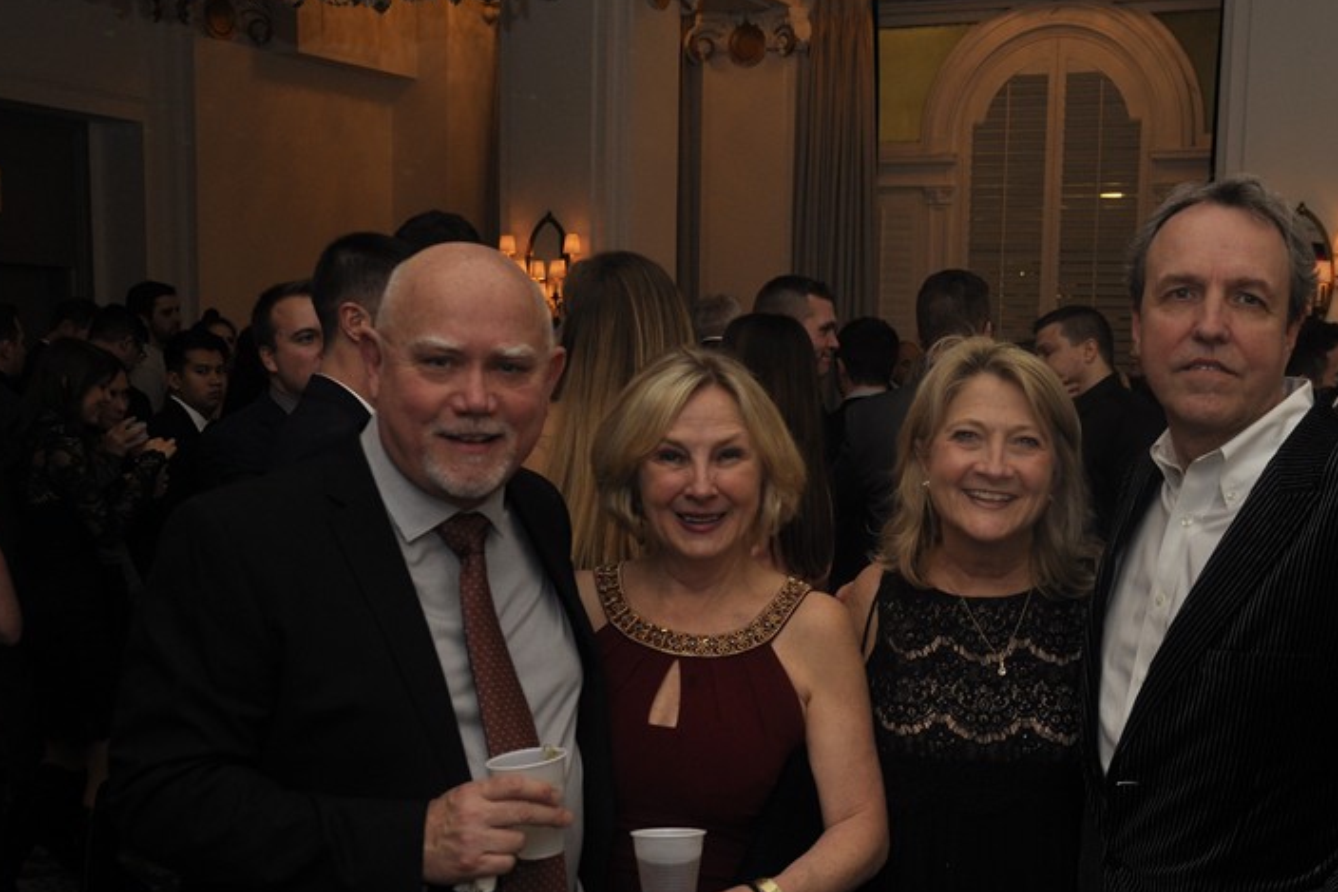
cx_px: 863
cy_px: 578
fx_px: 1661
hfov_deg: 43.4
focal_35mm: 45
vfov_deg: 29.9
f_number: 5
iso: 400
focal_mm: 21
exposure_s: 1/60
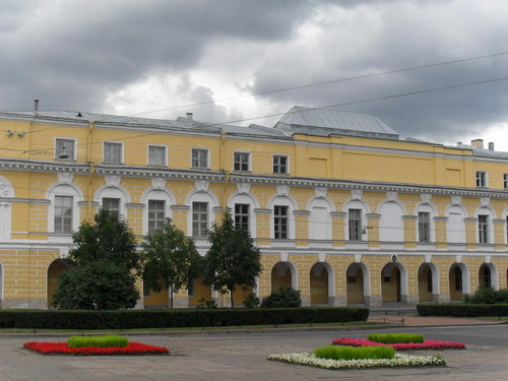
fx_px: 881
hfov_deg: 32.2
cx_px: 254
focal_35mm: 60
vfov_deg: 24.4
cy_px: 190
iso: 80
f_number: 10
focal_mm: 9.9
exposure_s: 1/60
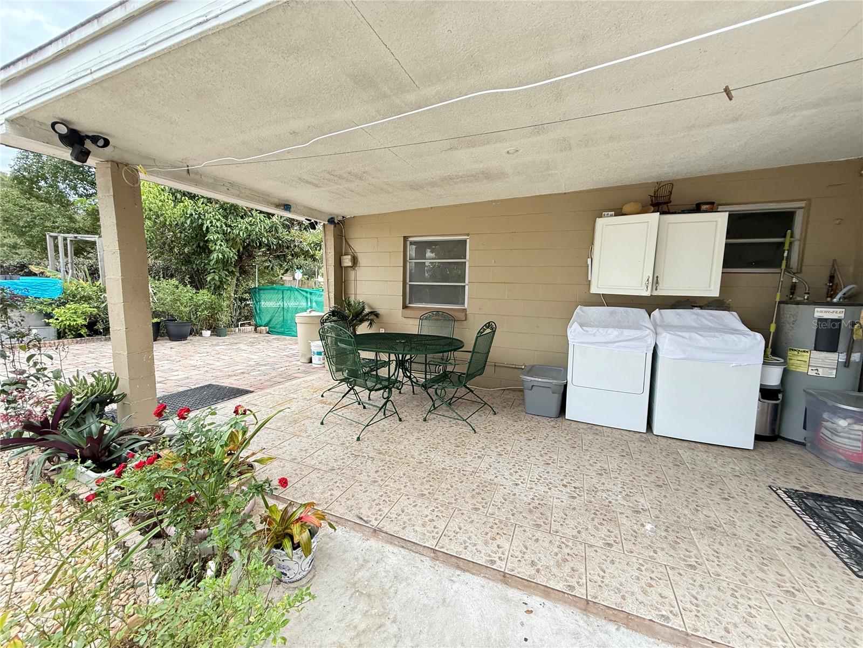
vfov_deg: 85.7
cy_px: 324
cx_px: 432
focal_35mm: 14
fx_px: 349
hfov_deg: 102.1
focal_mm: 2.22
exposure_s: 1/99
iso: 250
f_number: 2.2
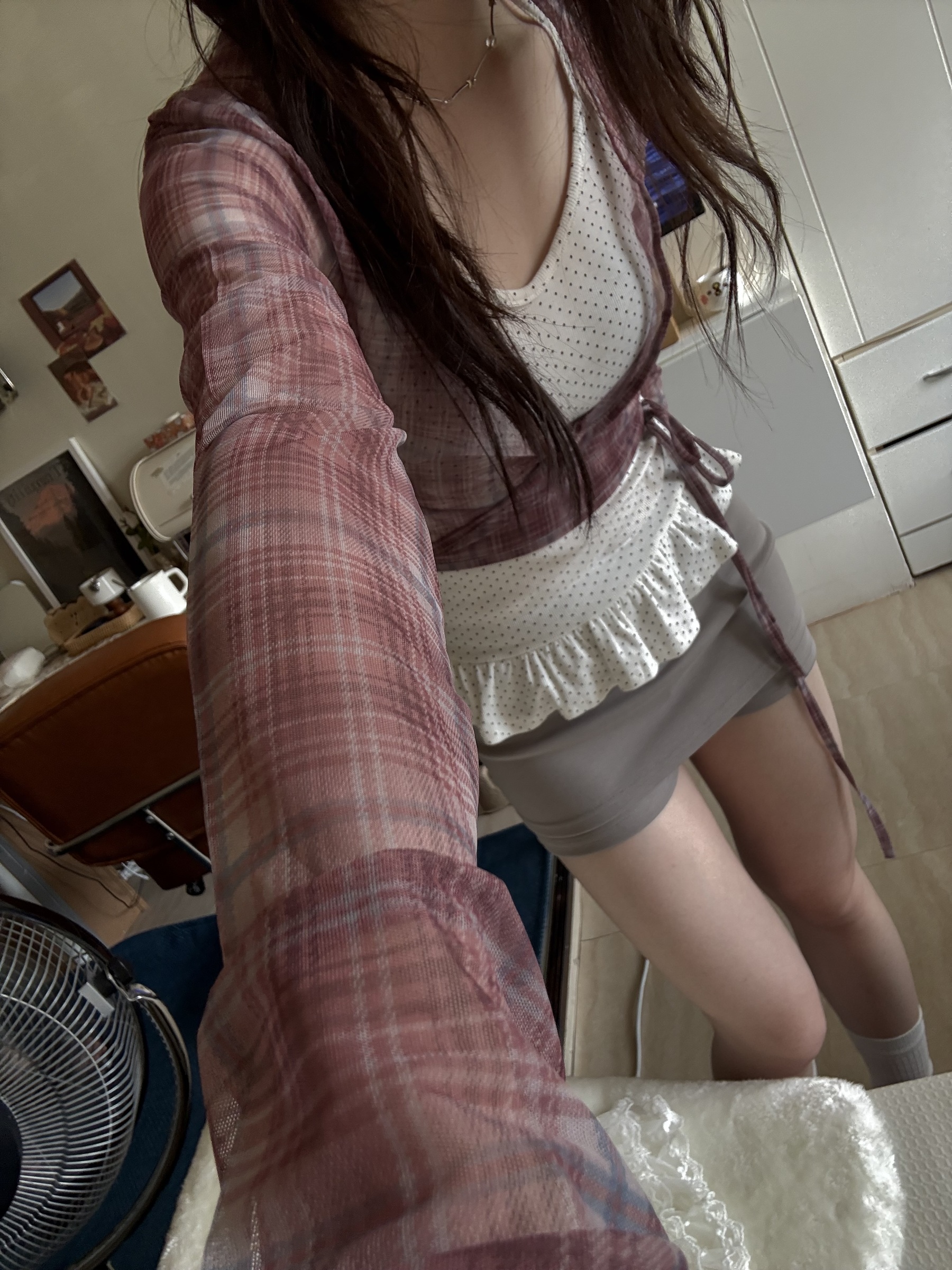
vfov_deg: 73.9
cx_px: 476
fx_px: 843
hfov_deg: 58.9
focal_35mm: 23
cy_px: 635
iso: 125
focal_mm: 2.69
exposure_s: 1/60
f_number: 1.9
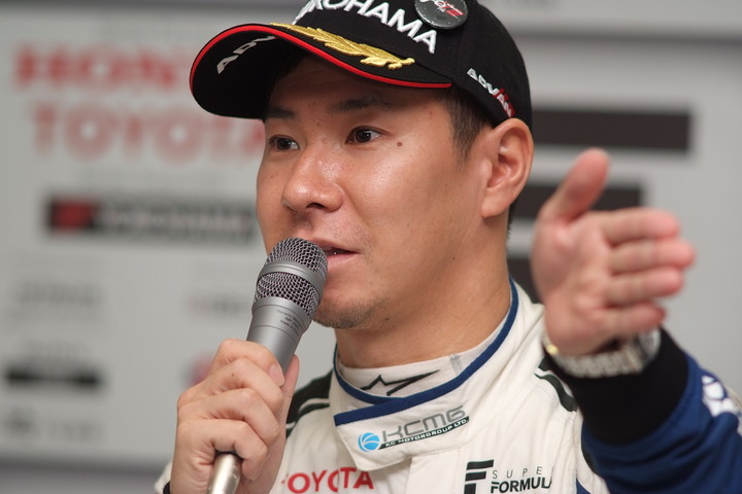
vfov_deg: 5.1
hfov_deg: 7.6
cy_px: 247
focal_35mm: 270
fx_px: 5565
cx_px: 371
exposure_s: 1/250
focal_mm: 180
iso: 400
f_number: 2.8
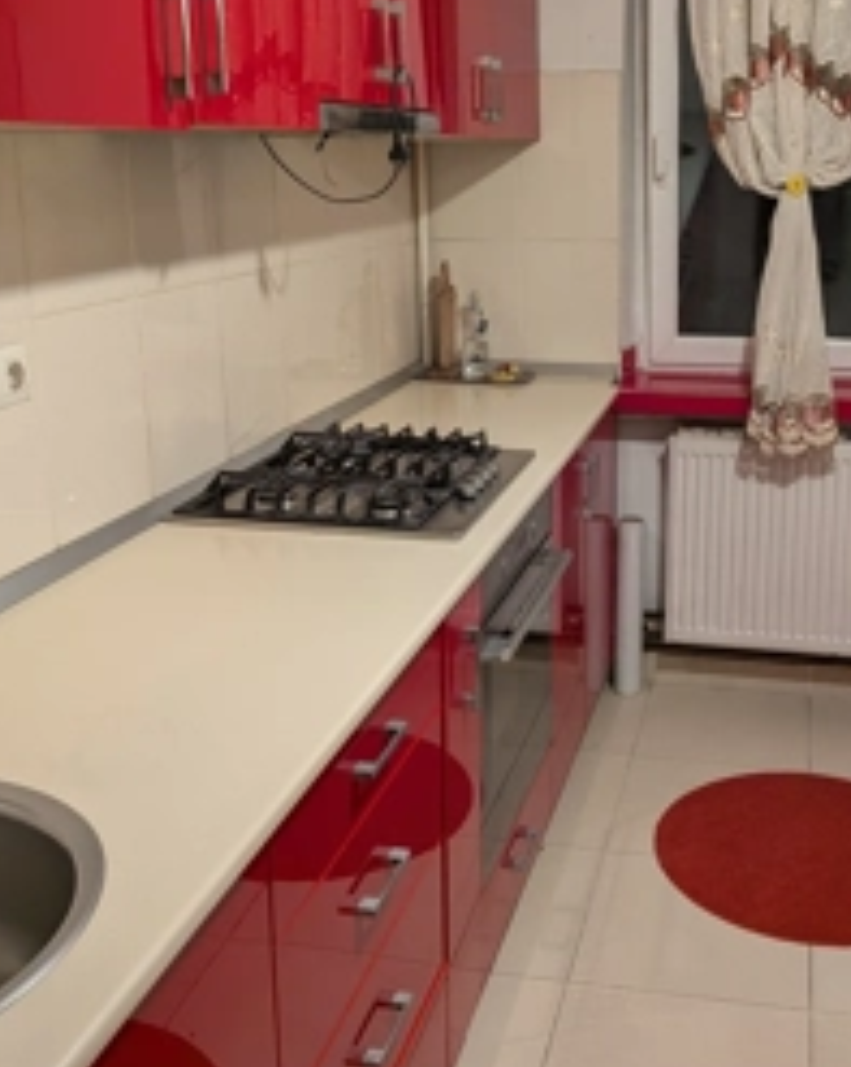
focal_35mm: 38
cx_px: 579
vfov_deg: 47.8
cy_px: 441
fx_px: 1199
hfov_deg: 38.6
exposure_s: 1/53.3
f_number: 1.7
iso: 26
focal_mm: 4.53
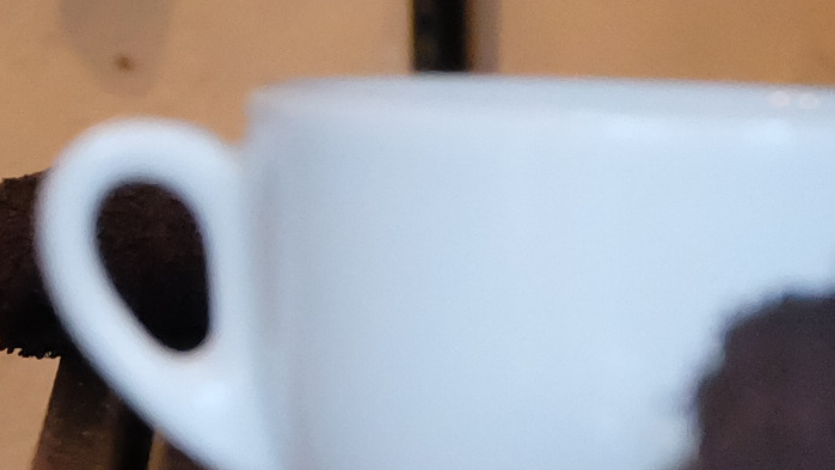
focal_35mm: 228
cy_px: -212
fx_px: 5048
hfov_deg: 9.3
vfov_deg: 5.3
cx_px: -284
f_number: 4.7
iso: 6400
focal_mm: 29.5
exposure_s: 1/125
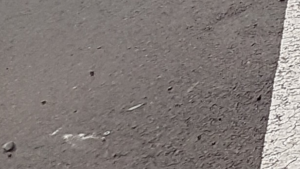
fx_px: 1472
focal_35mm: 185
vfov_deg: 5.6
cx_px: 950
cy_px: -521
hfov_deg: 9.0
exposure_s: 1/570
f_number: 1.7
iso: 40
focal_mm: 4.2
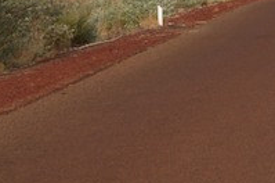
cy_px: 0
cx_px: 384
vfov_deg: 3.6
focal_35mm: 384
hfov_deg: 5.3
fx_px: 2925
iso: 320
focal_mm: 85
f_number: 10
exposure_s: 1/400
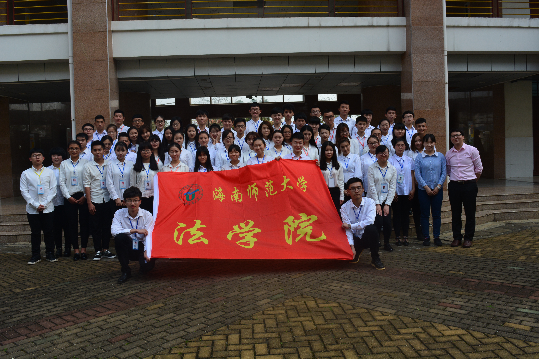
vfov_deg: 43.6
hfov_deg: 61.9
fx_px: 449
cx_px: 270
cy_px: 180
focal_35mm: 30
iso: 400
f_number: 10
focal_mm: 20
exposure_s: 1/200
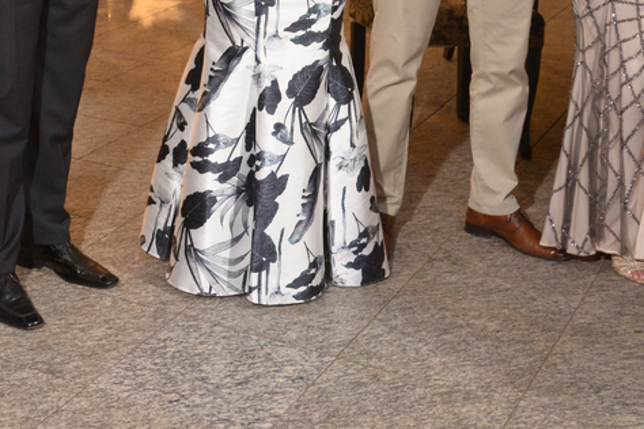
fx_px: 1359
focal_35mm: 76
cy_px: -101
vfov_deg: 17.1
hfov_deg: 26.1
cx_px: 110
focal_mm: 30
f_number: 7.1
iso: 2200
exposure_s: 1/60
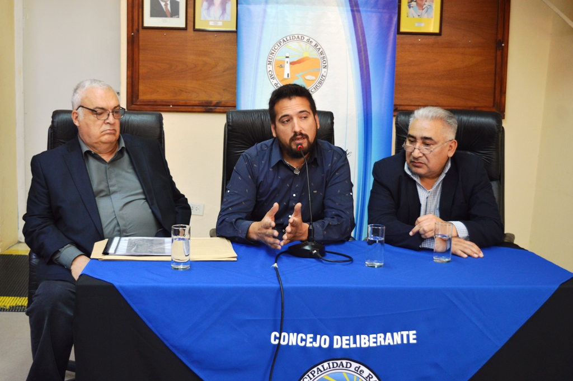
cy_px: 190
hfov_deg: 41.1
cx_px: 286
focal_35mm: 48
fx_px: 763
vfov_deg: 28.0
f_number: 4.5
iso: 400
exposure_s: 1/50
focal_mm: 32
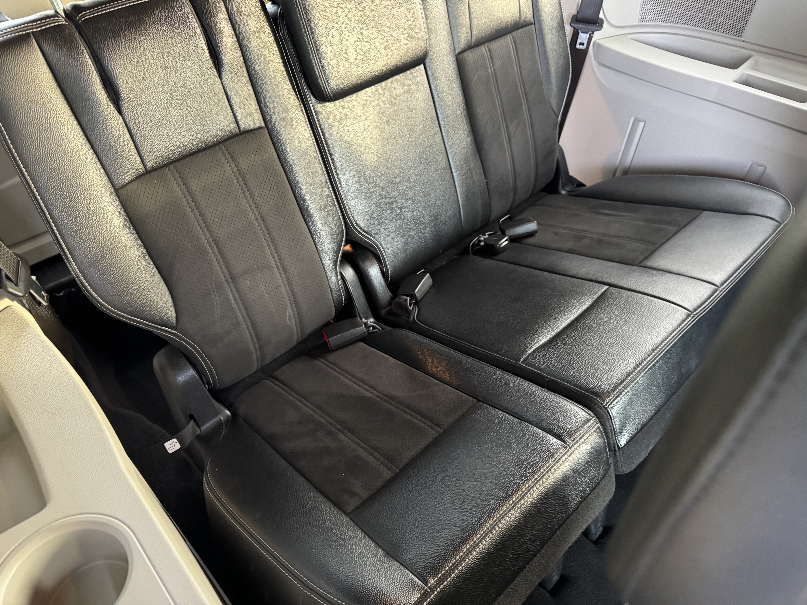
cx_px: 404
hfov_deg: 71.6
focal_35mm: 24
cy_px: 302
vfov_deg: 56.8
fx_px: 560
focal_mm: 6.76
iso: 800
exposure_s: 1/54
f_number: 1.78
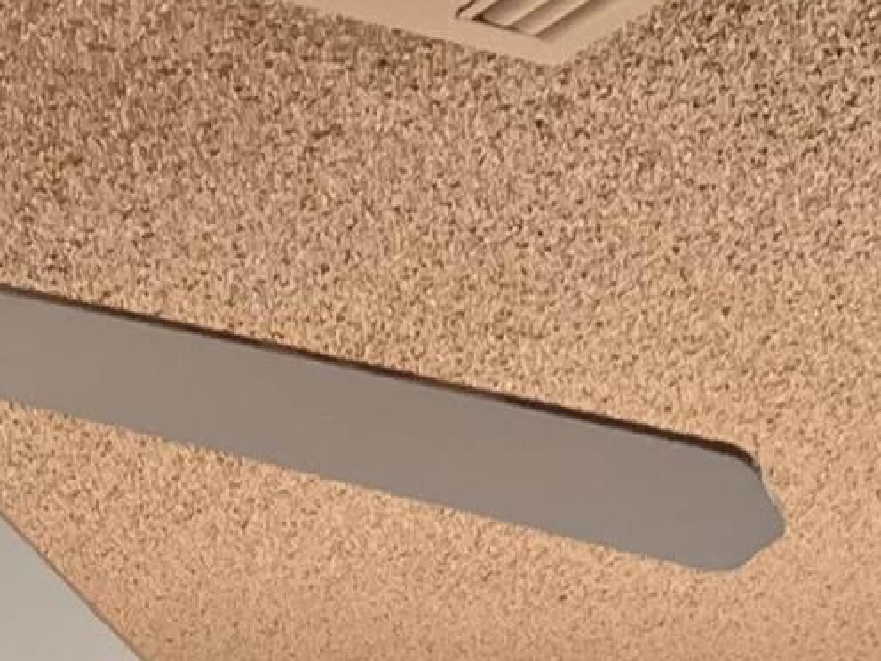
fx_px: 4098
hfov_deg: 12.3
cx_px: 362
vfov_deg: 8.1
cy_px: 1859
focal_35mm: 161
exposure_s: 1/282
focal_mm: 5.7
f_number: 1.5
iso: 40
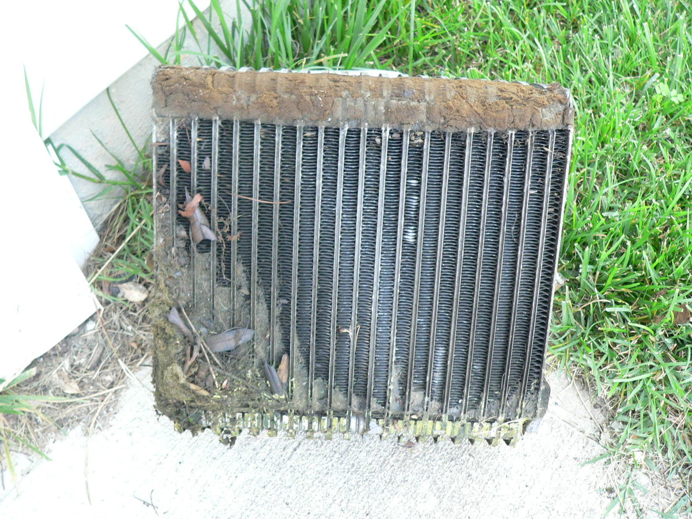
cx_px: 346
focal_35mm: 36
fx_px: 720
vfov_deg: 39.7
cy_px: 260
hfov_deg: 51.4
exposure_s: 1/30
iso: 200
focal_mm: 6
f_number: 2.8
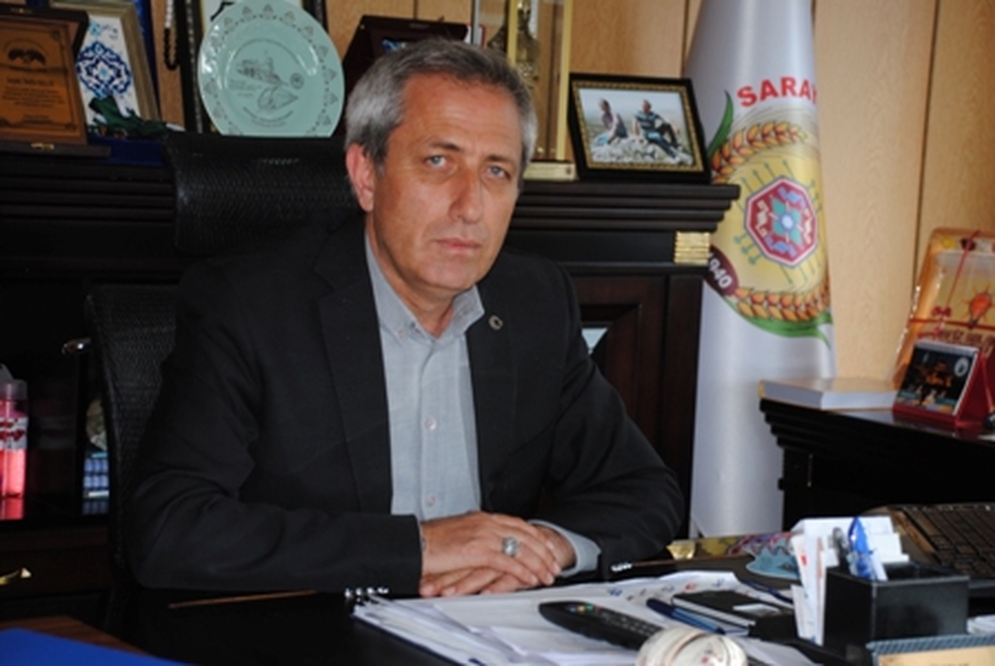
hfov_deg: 23.3
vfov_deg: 15.8
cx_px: 498
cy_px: 333
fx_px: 2408
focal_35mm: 87
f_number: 5
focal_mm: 58
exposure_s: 1/60
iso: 200
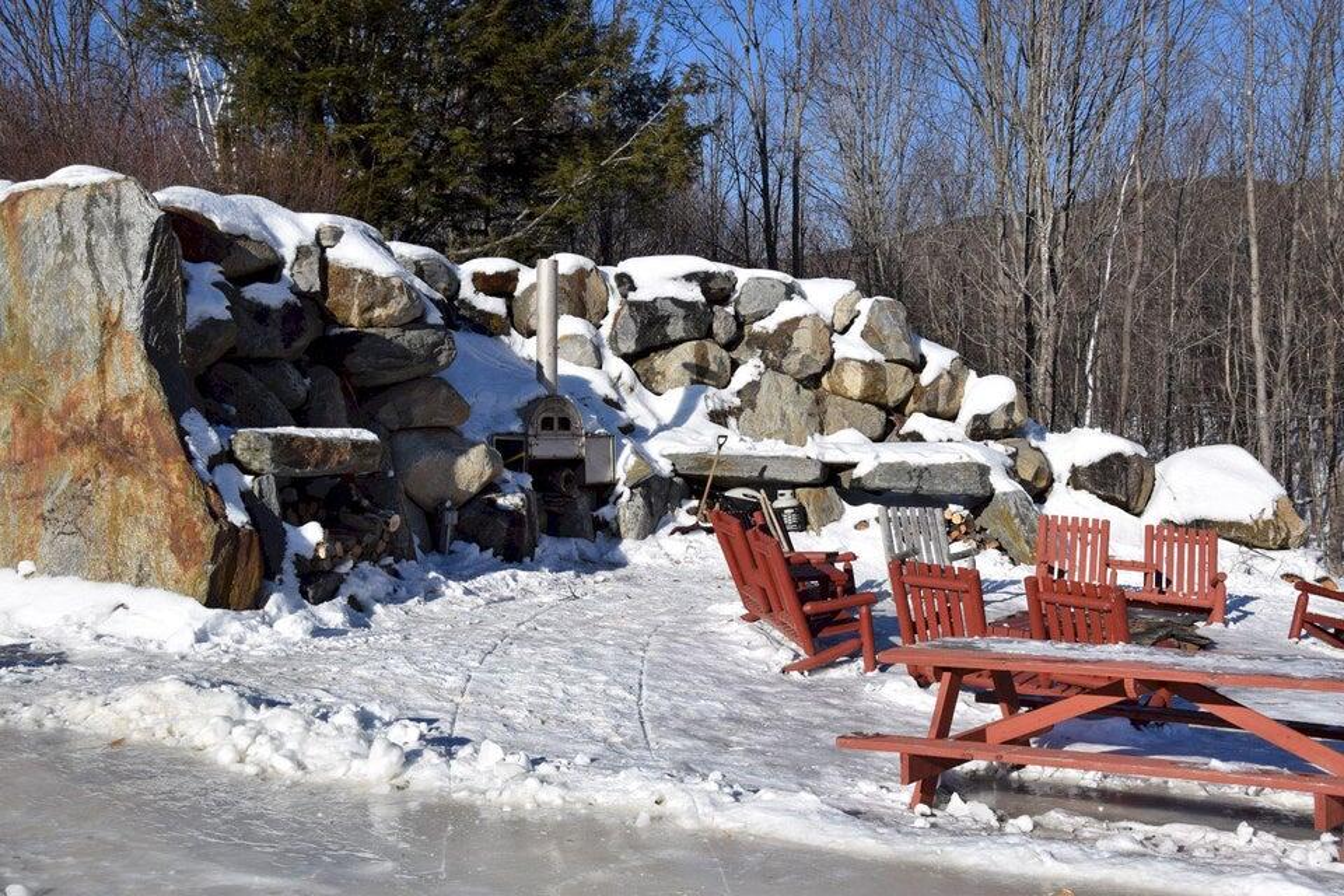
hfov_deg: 46.4
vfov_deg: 31.9
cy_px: 448
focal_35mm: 42
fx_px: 1568
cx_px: 672
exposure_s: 1/500
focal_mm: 28
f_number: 11
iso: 200
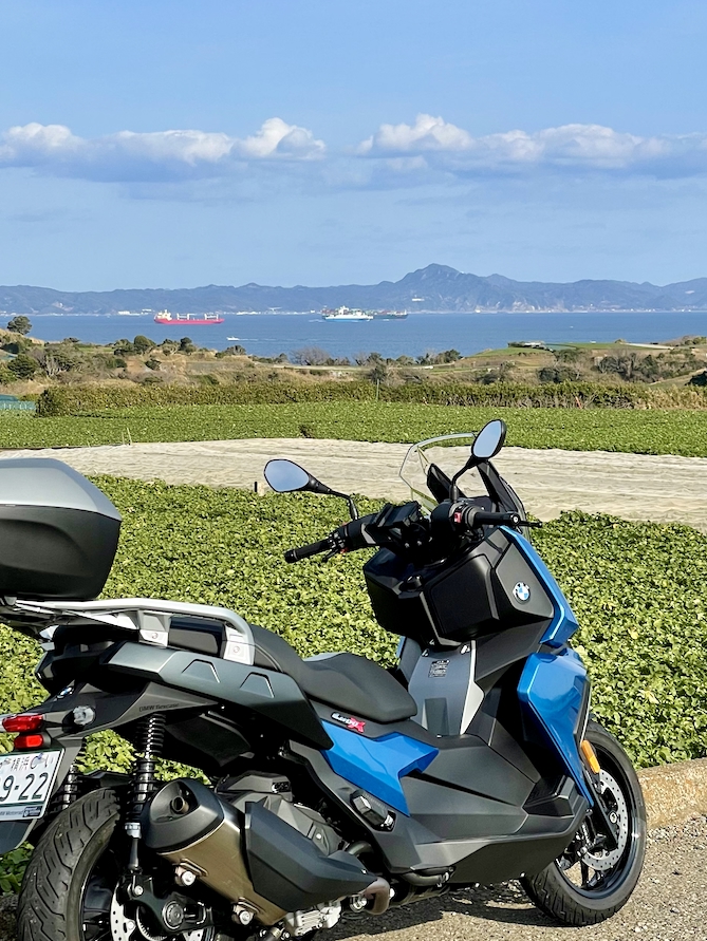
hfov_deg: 17.6
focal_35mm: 84
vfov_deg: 23.3
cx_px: 306
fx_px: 2286
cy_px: 429
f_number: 2
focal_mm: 6
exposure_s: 1/1916
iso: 25
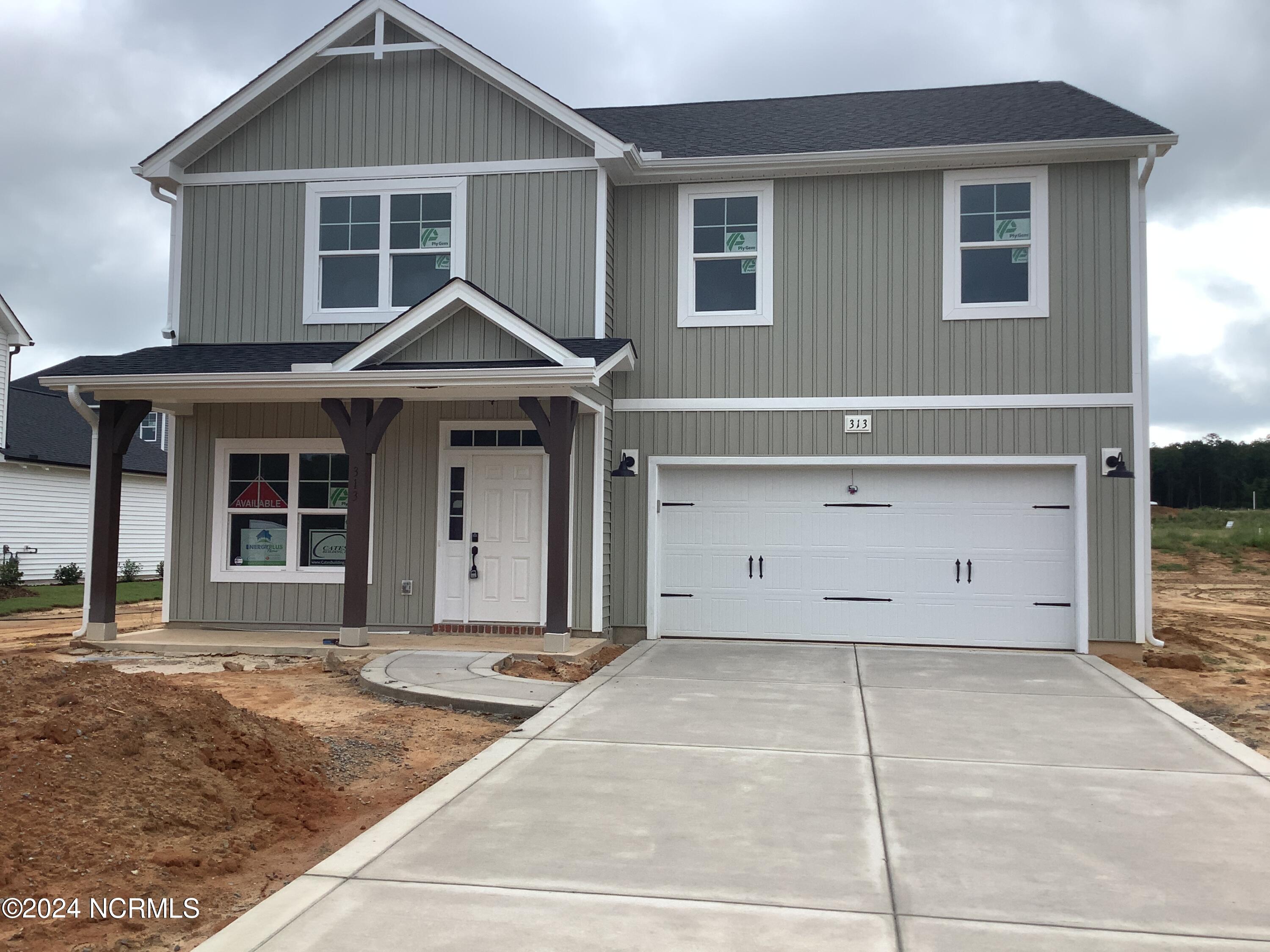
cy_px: 476
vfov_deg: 45.4
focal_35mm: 31
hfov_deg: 58.4
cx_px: 635
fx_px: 1137
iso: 25
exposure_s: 1/1045
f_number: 2.4
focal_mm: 3.3
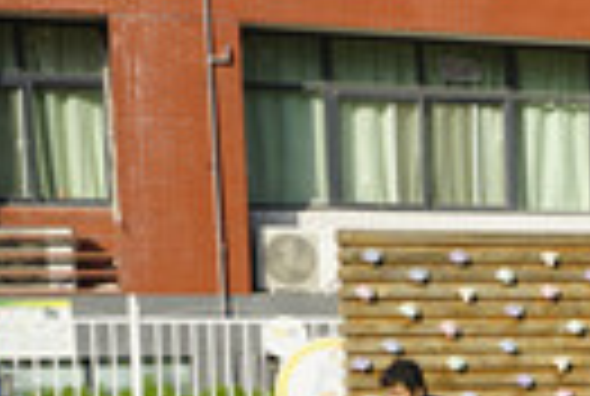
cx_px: 1076
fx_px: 2103
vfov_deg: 10.4
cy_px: 572
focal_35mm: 128
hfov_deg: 14.1
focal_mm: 28
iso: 100
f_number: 10
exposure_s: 1/100
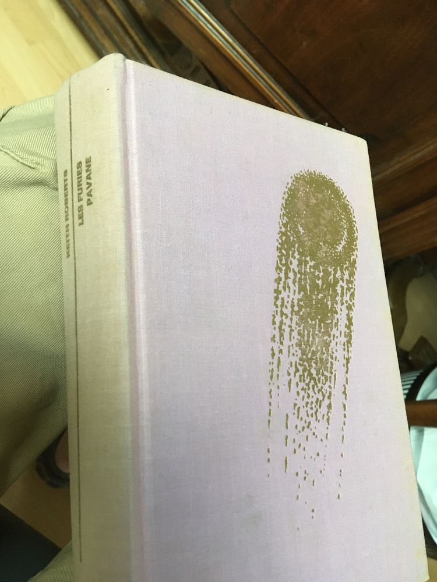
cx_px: 218
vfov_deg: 61.7
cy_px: 291
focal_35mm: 29
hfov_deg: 48.2
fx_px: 488
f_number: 2.2
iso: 200
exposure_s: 1/25
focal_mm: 4.15
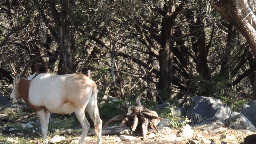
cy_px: 95
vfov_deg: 4.2
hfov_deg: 7.4
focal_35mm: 292
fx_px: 1982
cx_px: 110
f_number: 4.6
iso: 400
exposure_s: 1/400
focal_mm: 40.1
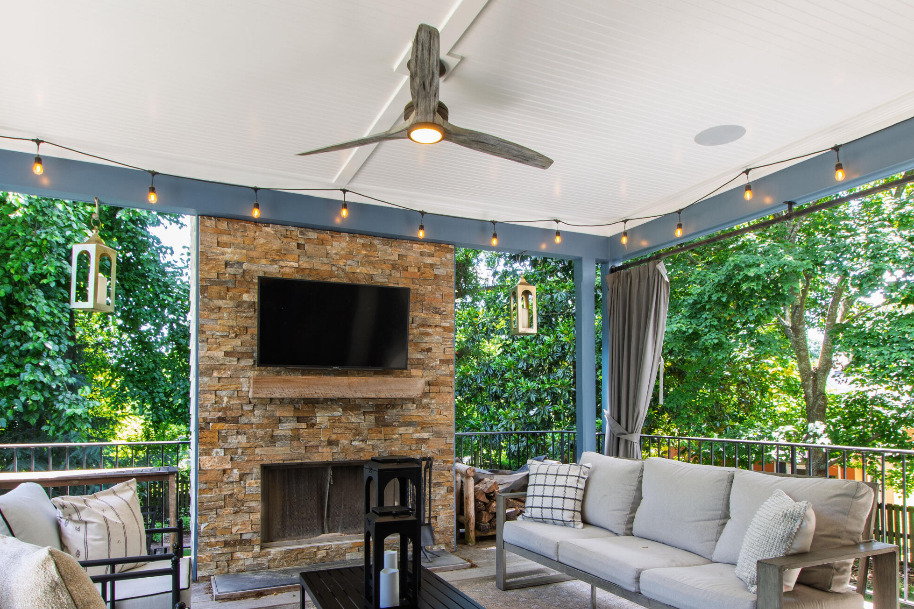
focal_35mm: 23
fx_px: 584
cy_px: 393
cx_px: 467
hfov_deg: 76.1
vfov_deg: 54.3
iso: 100
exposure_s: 1/6
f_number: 9
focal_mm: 10
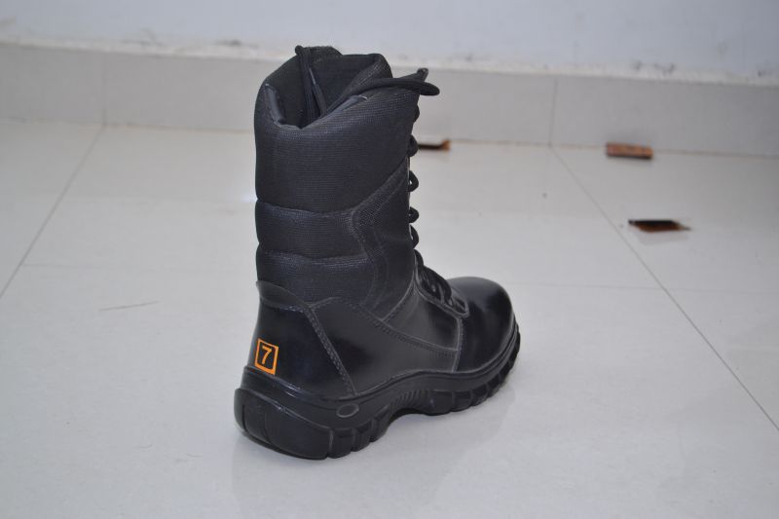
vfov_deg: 22.6
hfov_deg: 33.4
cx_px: 390
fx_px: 1298
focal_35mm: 60
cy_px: 260
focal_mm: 40
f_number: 5.6
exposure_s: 1/125
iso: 400
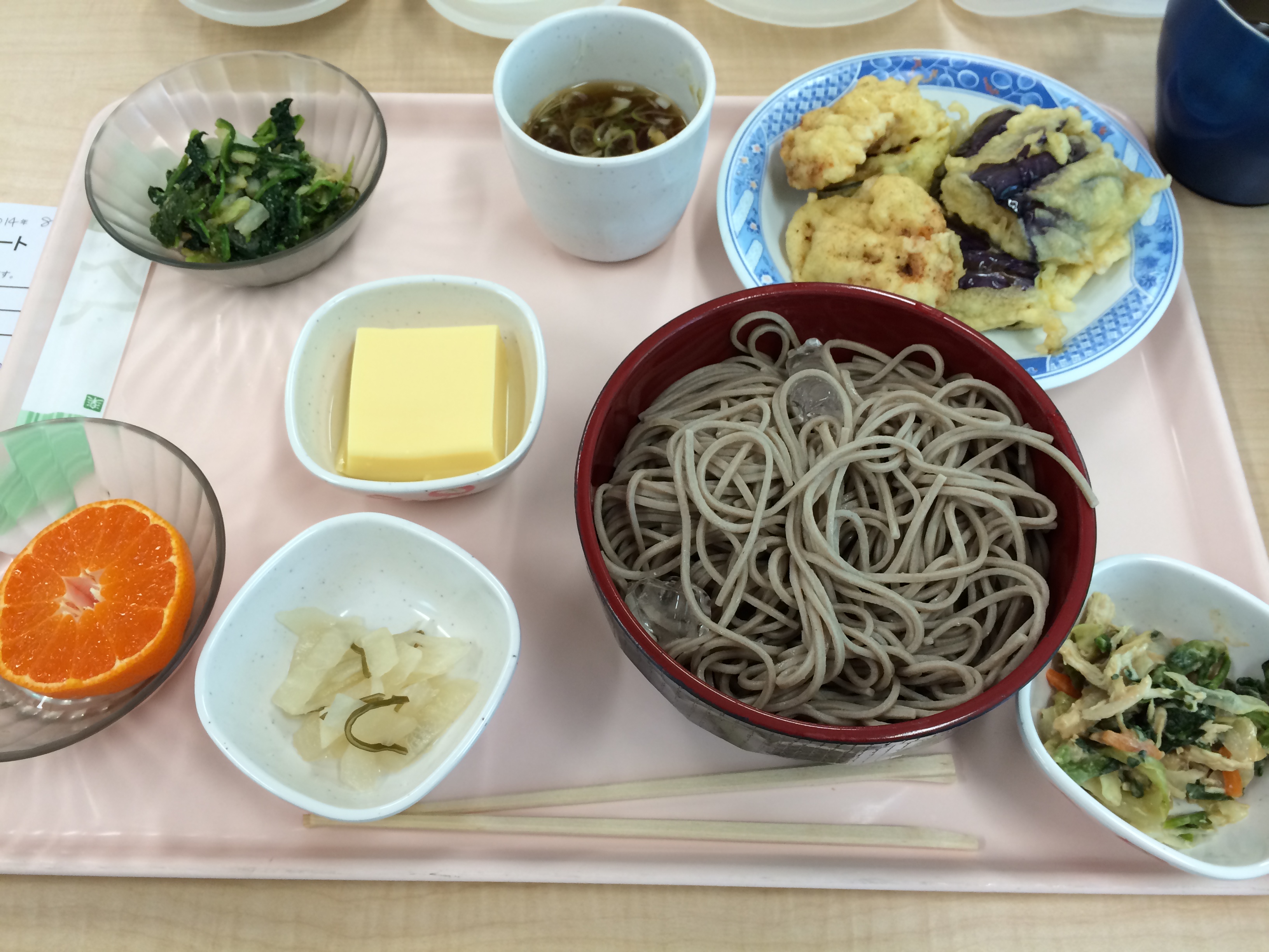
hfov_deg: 60.0
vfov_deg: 46.8
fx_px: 1100
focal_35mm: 30
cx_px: 634
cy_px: 476
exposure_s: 1/40
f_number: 2.2
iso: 40
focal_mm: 4.12
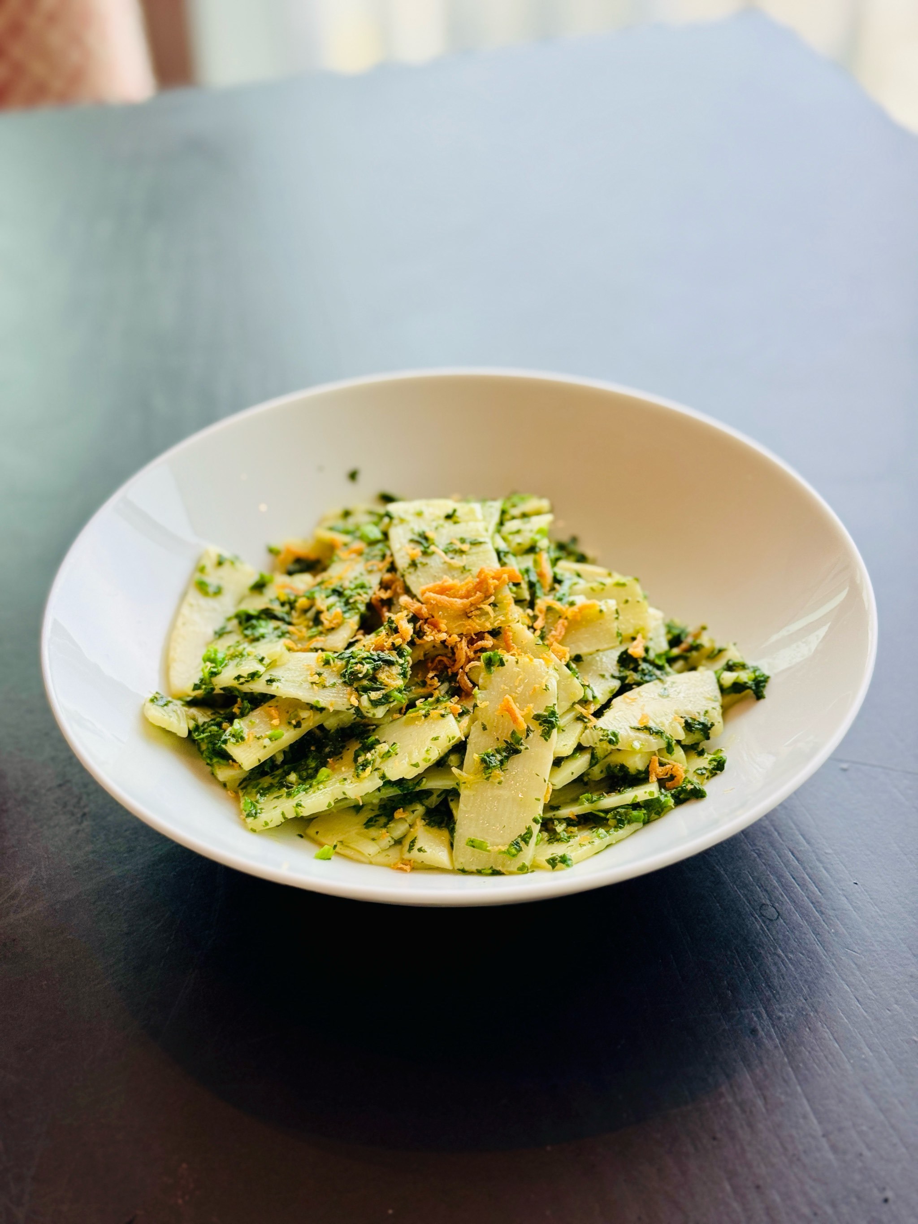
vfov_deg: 39.7
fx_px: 1697
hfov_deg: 30.3
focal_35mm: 48
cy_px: 612
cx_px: 459
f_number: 1.78
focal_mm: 6.76
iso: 80
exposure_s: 1/100
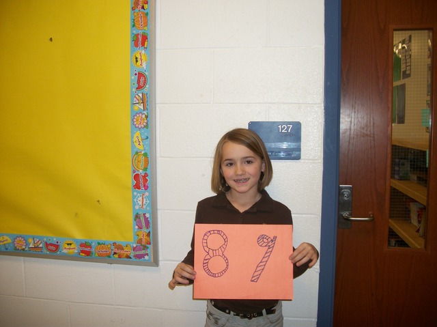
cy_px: 164
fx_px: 404
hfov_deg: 56.9
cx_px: 218
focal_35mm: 32
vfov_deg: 44.1
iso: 80
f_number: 2.9
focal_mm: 5.7
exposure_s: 1/30
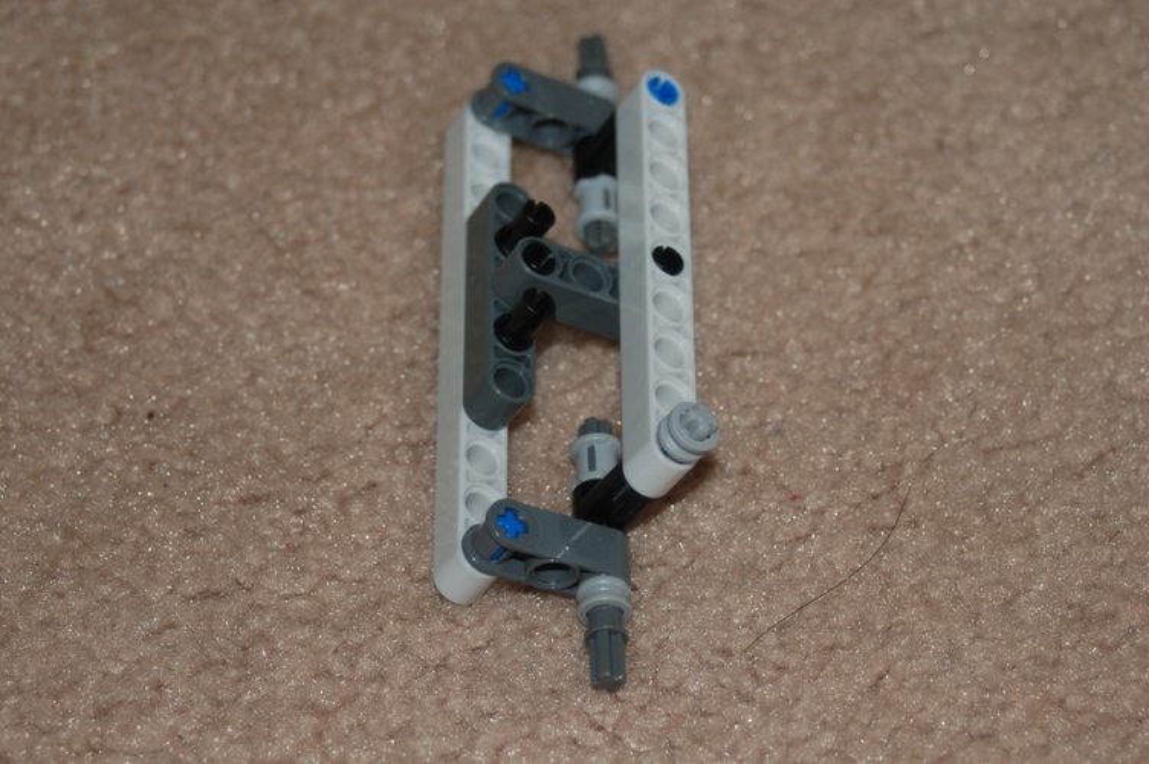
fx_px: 3109
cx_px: 574
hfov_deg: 20.9
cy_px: 382
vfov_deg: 14.0
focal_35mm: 98
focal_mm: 65
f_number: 5.3
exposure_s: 1/60
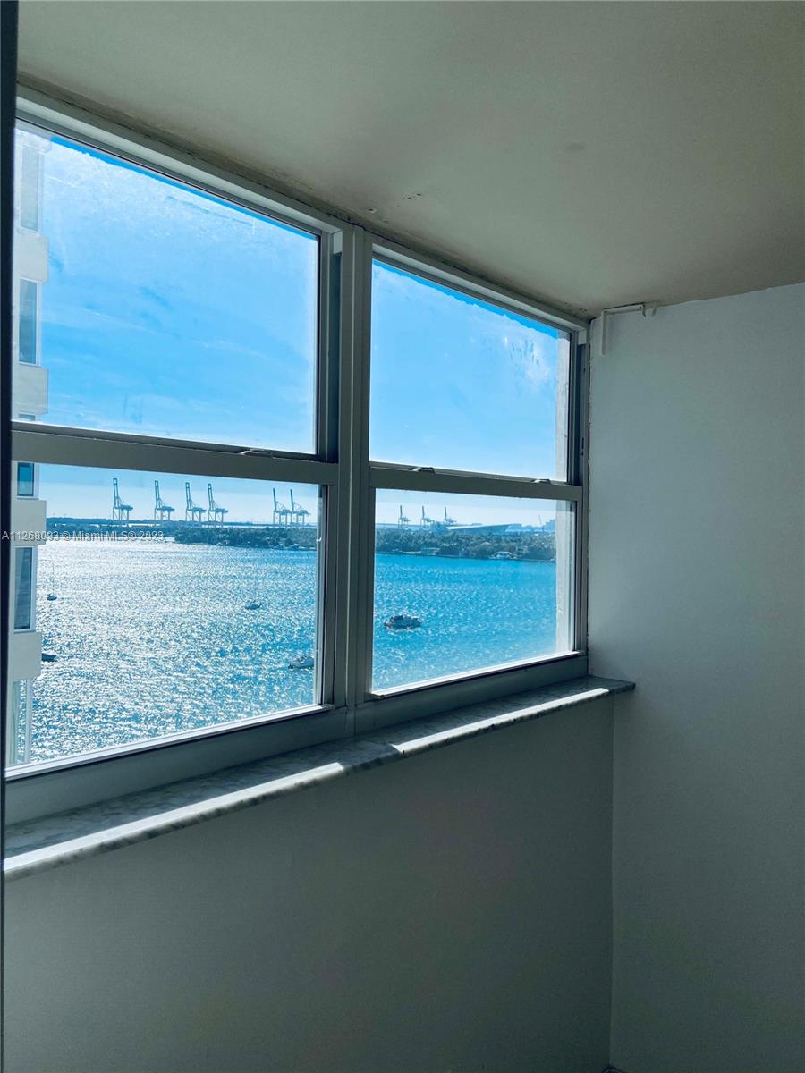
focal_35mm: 26
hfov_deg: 53.1
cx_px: 402
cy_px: 536
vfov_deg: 67.3
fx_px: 806
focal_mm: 4.25
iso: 32
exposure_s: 1/2967
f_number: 1.8
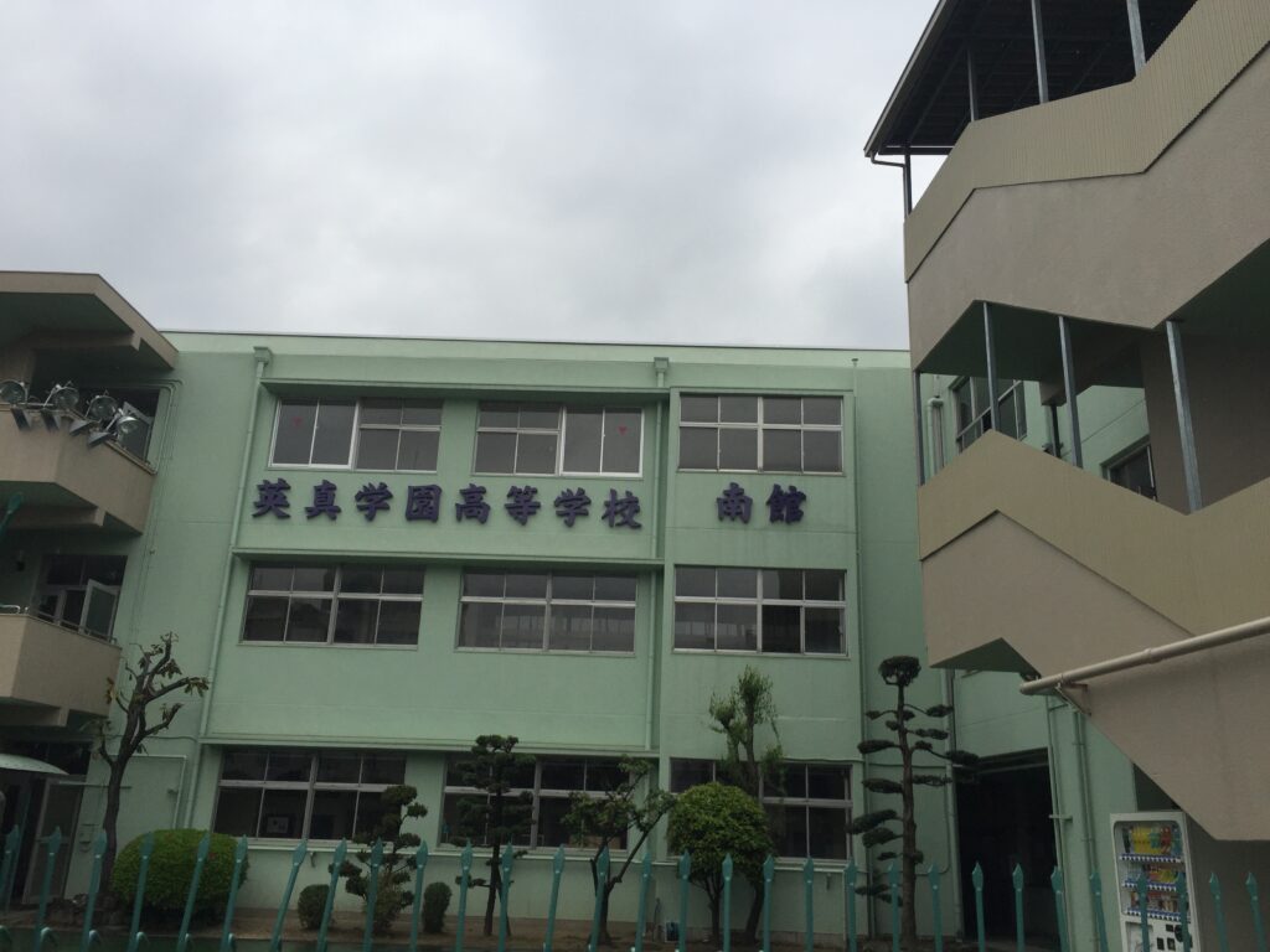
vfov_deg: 48.2
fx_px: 1064
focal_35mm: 29
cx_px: 635
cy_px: 476
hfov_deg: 61.7
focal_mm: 4.15
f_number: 2.2
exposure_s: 1/1582
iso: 32
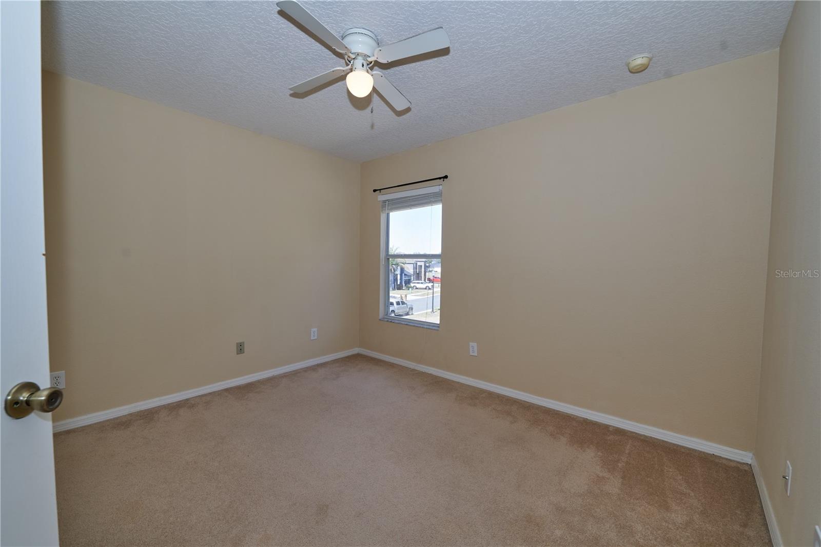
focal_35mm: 14
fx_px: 319
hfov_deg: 104.3
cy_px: 274
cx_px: 410
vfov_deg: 81.2
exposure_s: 1/160
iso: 400
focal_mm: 14
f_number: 7.1
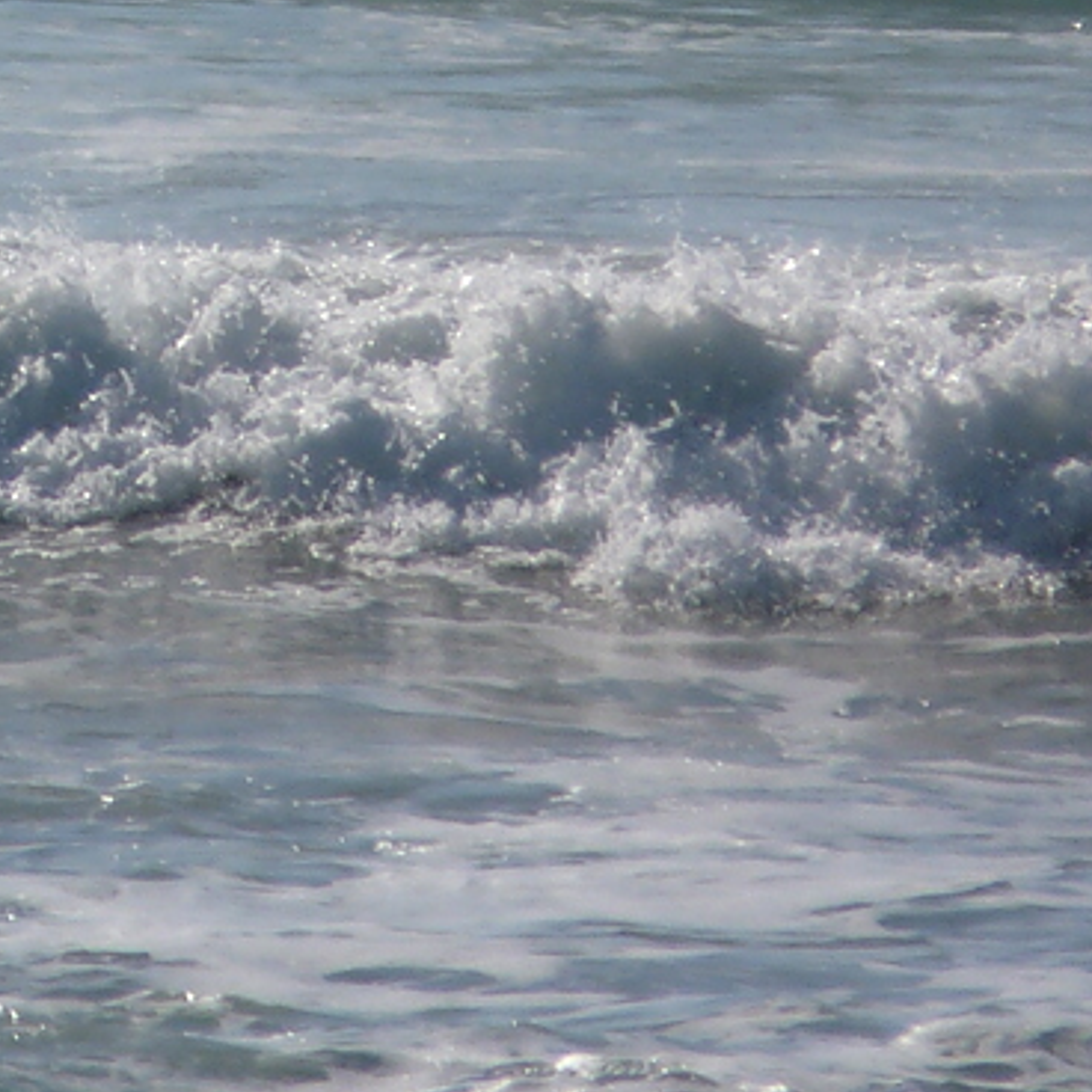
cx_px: -1033
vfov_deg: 0.9
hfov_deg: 0.9
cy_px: -499
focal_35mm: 1852
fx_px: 66099
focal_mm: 85.7
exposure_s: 1/640
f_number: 8
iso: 100
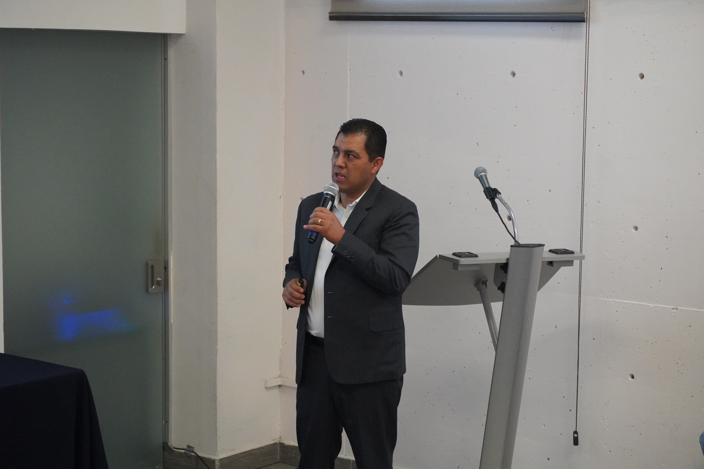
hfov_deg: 27.0
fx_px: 1467
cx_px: 352
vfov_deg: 18.2
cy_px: 234
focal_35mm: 75
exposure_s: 1/160
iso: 5000
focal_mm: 50
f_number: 5.6
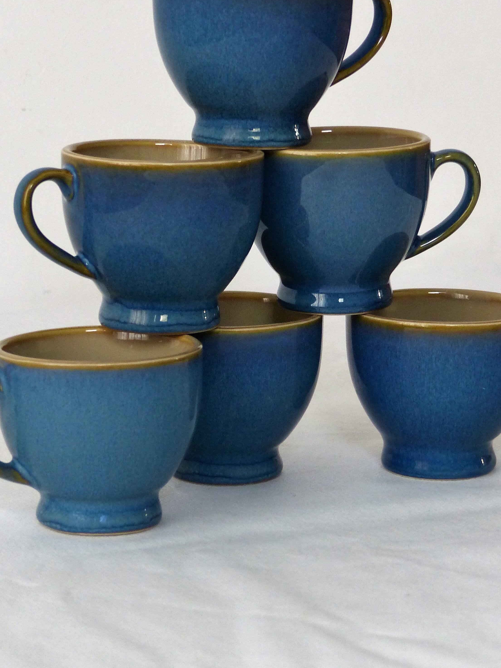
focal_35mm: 121
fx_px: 2335
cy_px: 299
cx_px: 260
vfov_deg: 16.3
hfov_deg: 12.2
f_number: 2.8
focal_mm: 15
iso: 320
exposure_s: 1/60
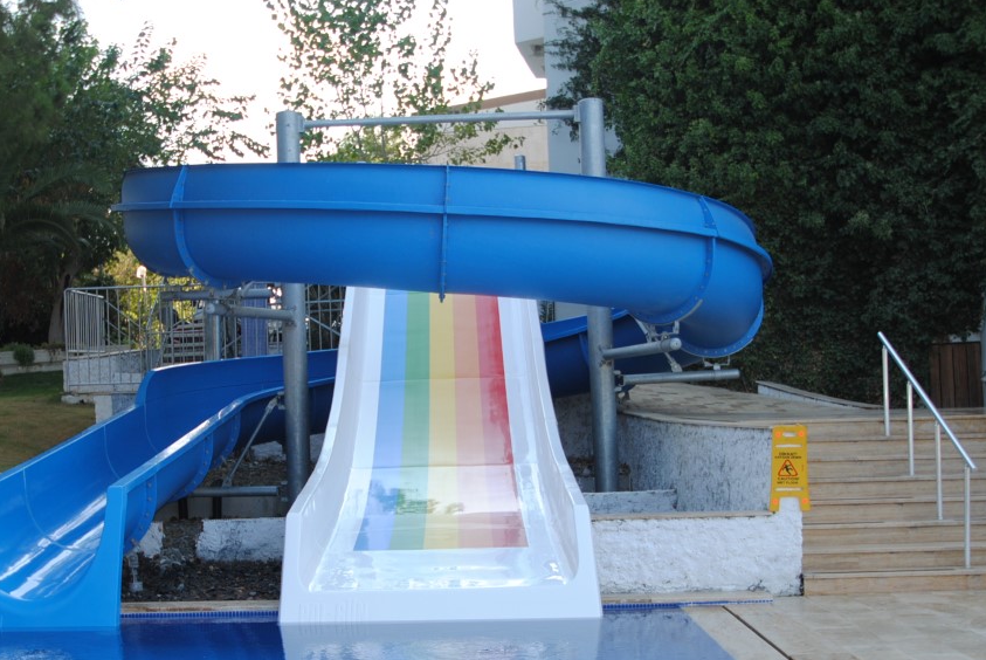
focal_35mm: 49
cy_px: 426
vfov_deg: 27.5
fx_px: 1343
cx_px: 406
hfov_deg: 40.2
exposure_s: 1/160
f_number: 4.5
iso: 100
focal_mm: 24
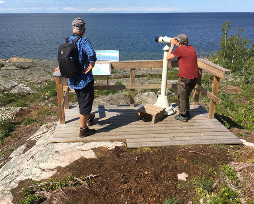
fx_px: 233
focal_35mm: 31
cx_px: 117
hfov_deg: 57.1
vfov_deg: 47.2
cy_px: 101
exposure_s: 1/1876
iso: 25
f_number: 2.2
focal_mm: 4.15
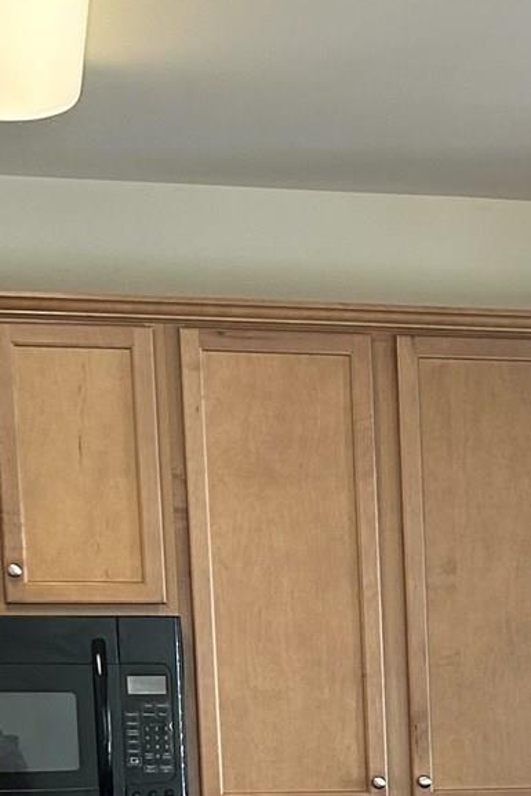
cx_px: 673
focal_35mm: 108
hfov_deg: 12.3
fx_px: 2388
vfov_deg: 17.7
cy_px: 1031
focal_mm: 5.7
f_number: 1.5
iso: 125
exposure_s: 1/120
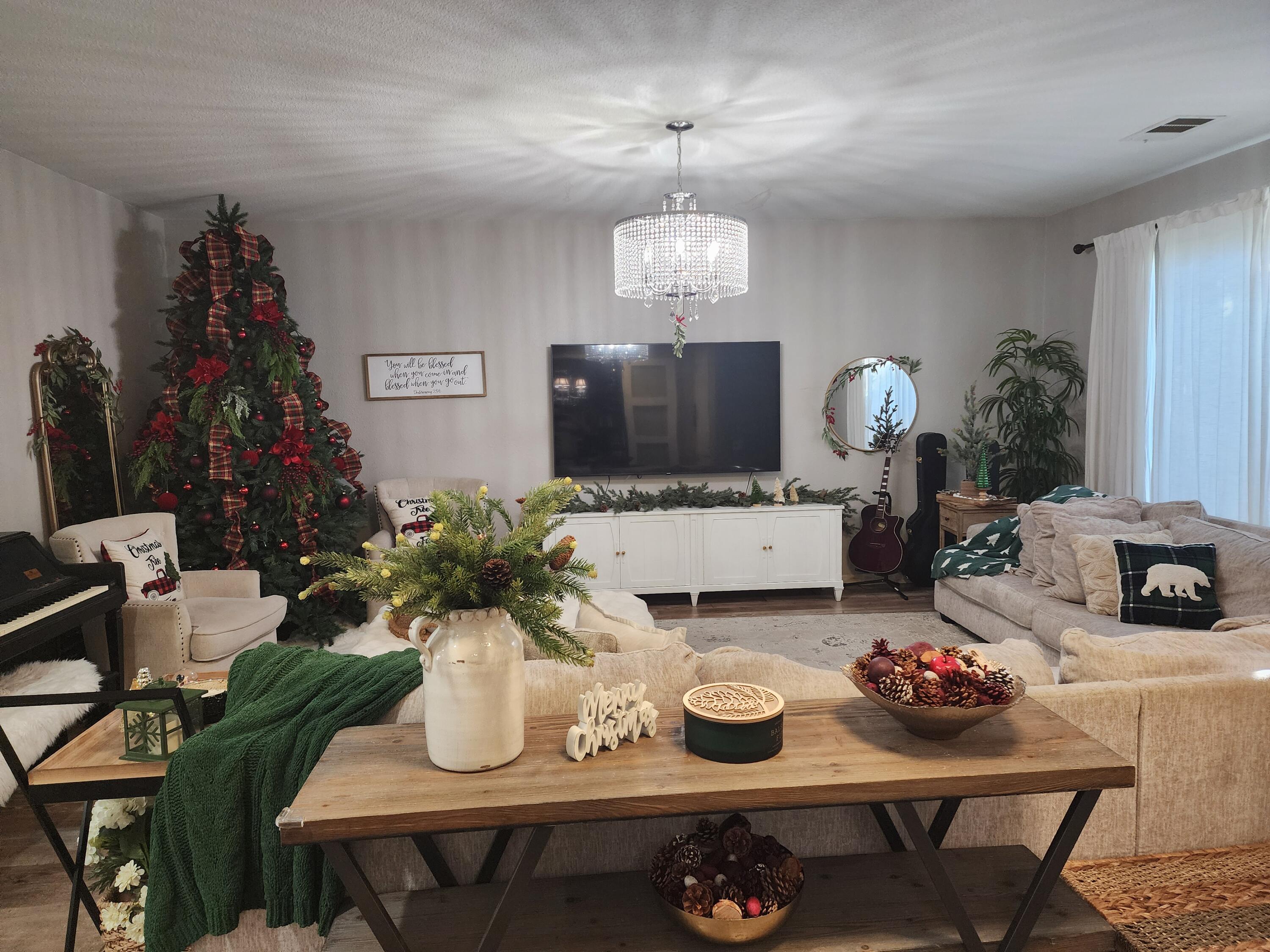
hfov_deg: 73.9
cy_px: 476
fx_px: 844
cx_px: 635
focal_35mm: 23
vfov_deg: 58.9
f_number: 1.8
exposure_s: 1/120
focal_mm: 6.4
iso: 500
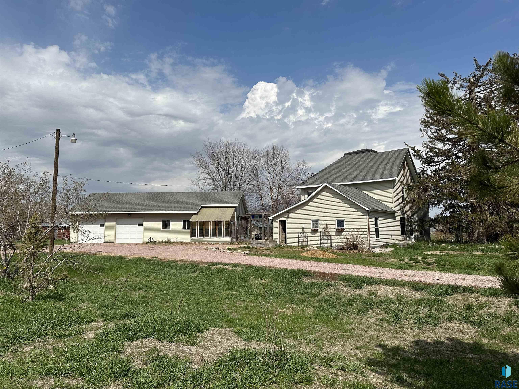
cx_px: 260
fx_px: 360
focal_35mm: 24
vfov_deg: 56.8
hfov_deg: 71.6
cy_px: 194
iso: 80
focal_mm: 6.86
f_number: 1.78
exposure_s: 1/9709
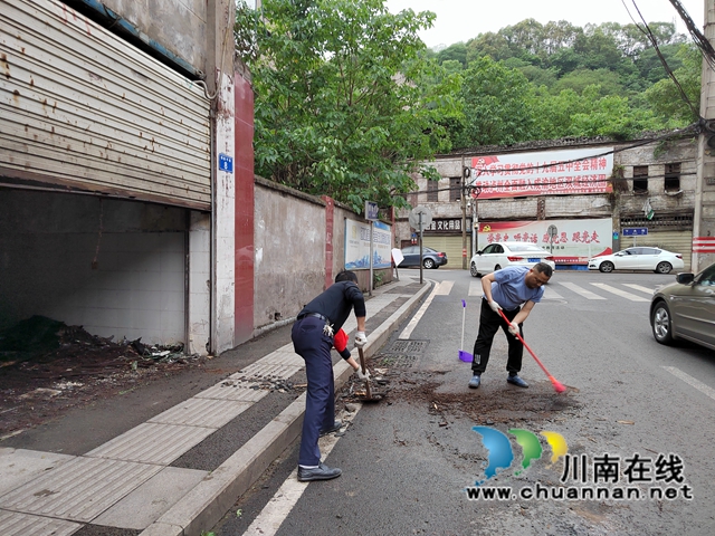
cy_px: 268
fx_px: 475
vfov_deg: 58.9
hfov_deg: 73.9
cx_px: 358
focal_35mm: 23
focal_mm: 5.52
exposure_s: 1/100
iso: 150
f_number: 1.9
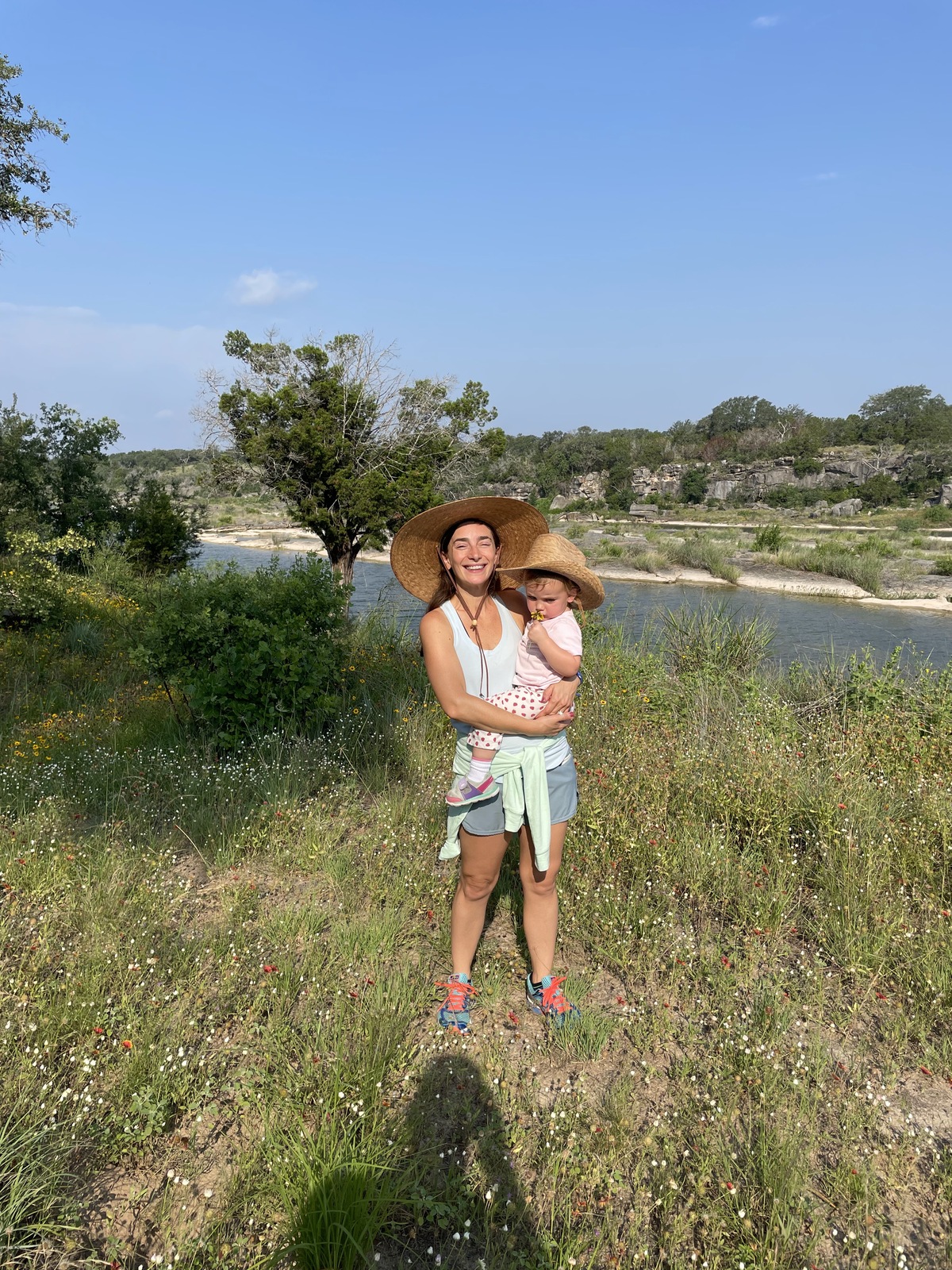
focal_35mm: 26
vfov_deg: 67.3
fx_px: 953
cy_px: 635
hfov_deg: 53.1
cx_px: 476
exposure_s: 1/3125
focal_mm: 4.2
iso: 32
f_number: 1.6
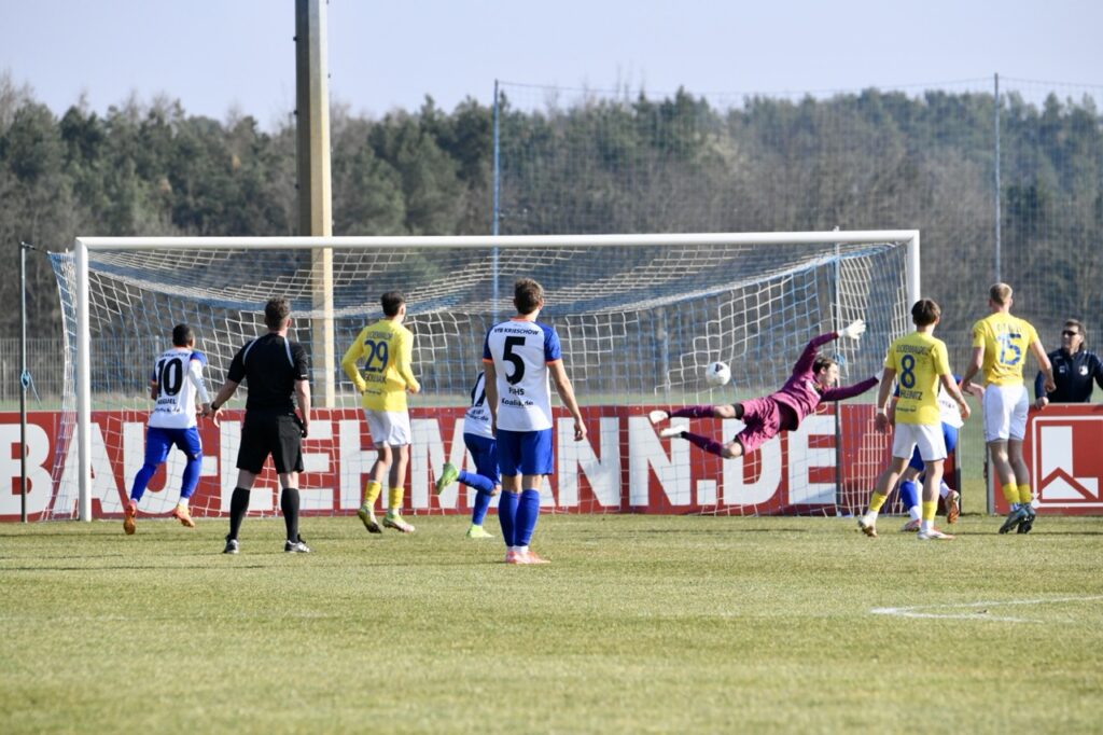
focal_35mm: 400
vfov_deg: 3.4
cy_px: 368
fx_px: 12251
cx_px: 552
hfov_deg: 5.2
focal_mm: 400
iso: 2500
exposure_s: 1/1600
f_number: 11
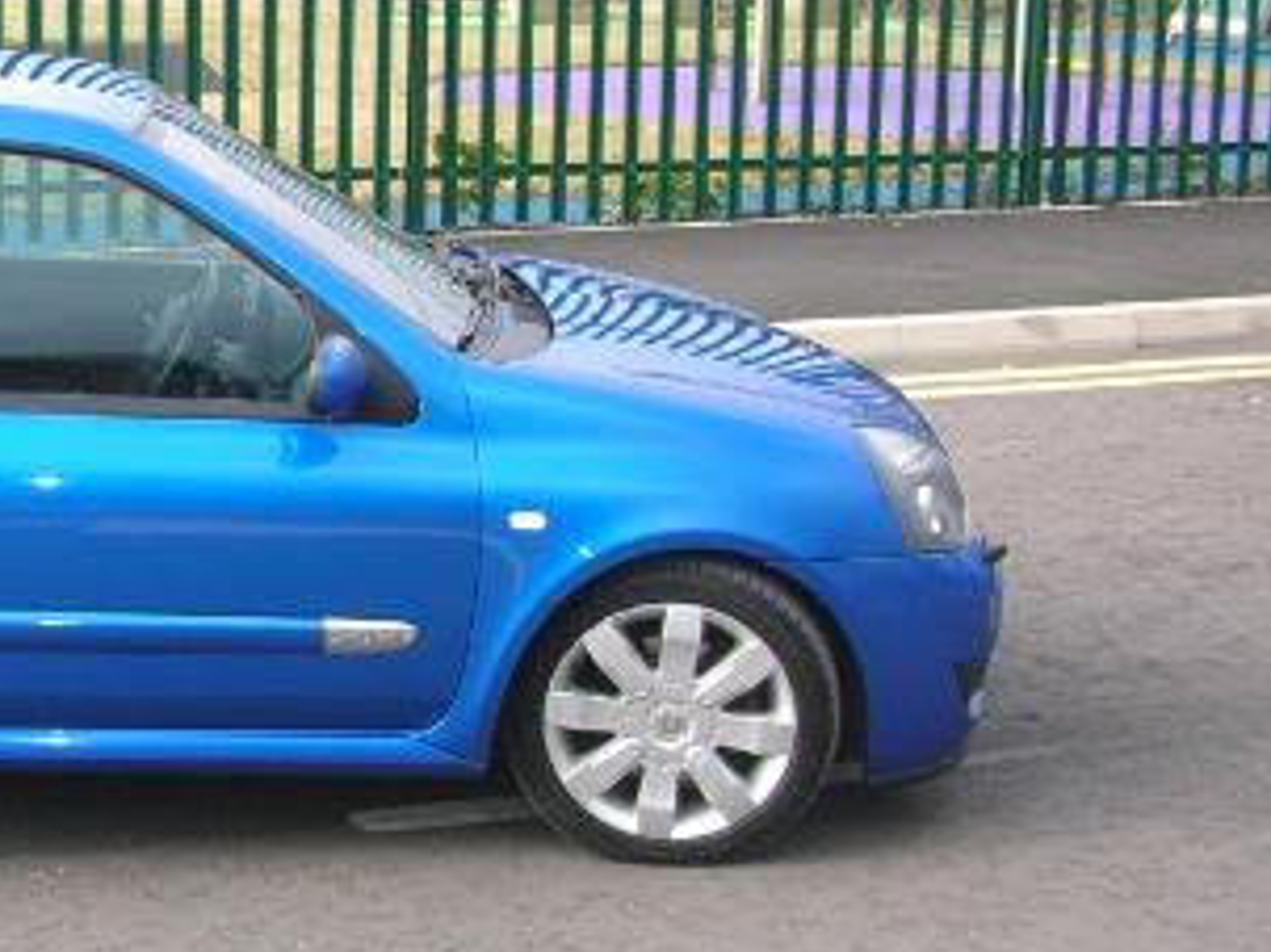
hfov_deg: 25.2
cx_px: 29
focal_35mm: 74
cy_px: 392
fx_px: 2716
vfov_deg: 19.9
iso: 71
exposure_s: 1/174
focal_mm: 5.8
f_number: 2.8
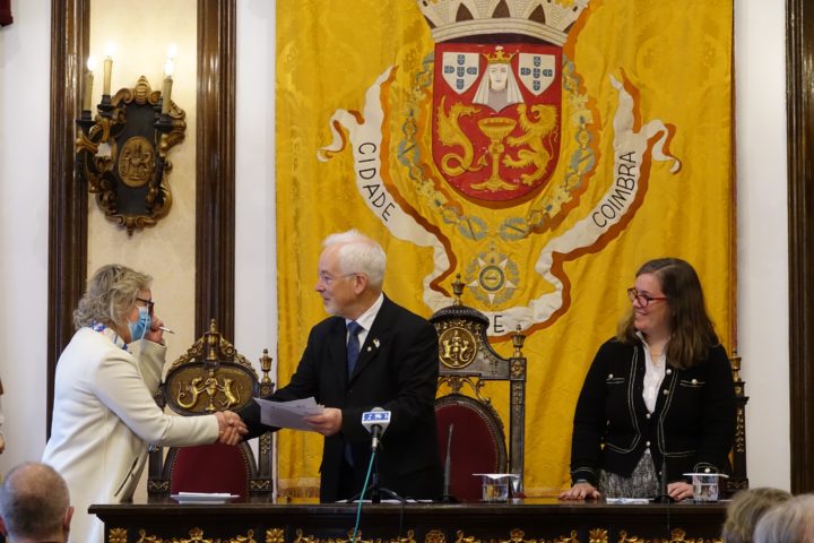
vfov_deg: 11.1
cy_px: 272
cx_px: 407
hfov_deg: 16.7
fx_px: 2781
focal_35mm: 123
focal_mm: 44.93
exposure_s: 1/125
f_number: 4
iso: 1600
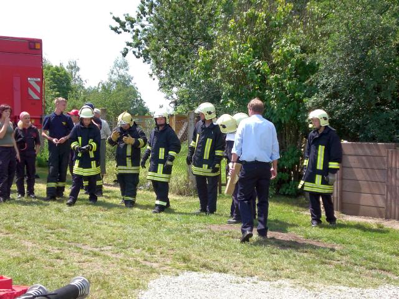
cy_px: 150
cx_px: 200
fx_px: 726
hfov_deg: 30.7
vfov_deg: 23.3
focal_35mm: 63
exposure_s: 1/320
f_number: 4
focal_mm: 10.4
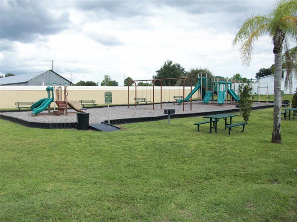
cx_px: 148
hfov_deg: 54.0
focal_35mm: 34
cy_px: 111
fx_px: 292
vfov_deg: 41.8
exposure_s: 1/478
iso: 64
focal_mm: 5.7
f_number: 2.8
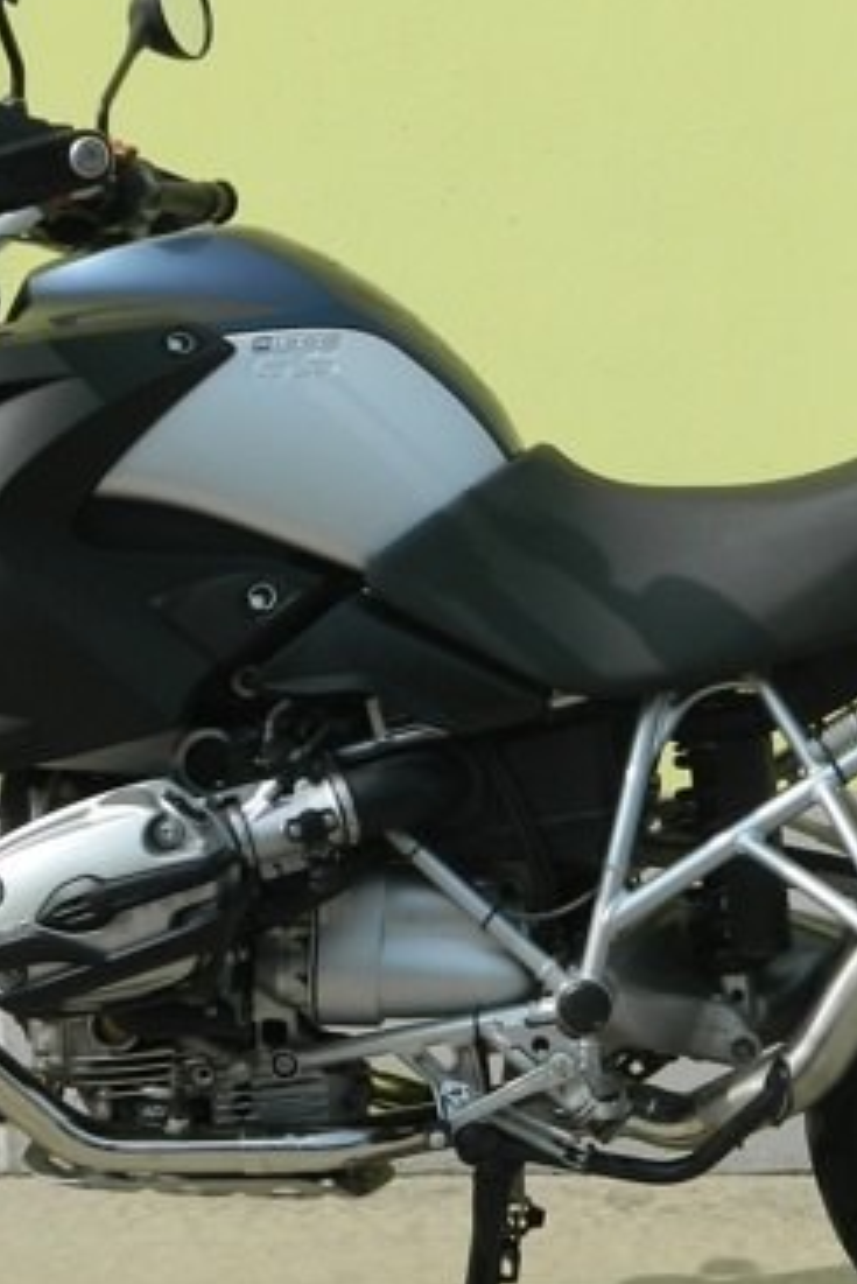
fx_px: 3317
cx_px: 497
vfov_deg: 21.9
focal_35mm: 93
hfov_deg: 14.7
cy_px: 728
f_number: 9.8
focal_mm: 7.3
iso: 80
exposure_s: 1/160
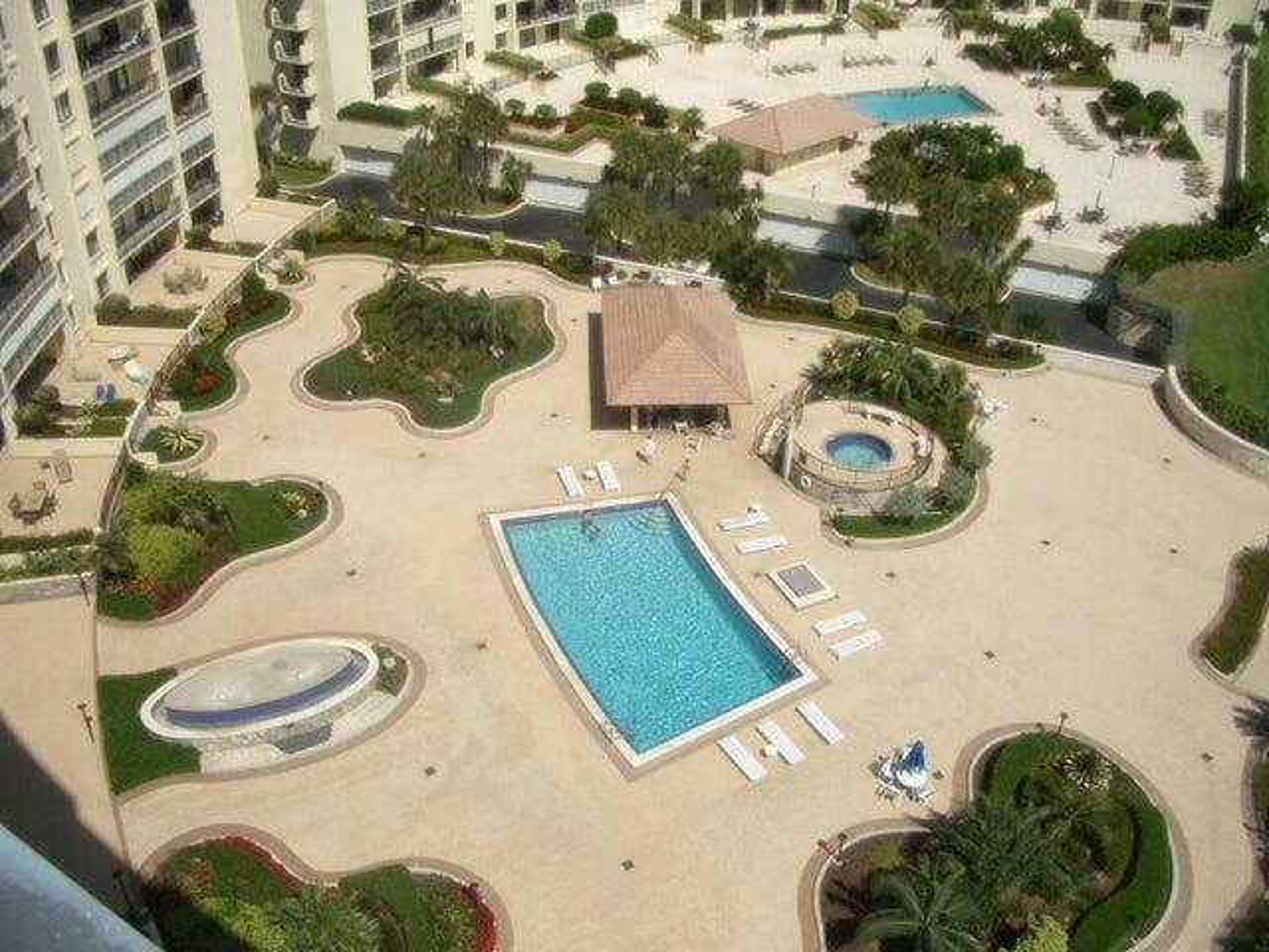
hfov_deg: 52.6
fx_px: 1283
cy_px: 476
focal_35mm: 35
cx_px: 634
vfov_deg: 40.7
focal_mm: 5.8
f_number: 4.3
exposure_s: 1/2000
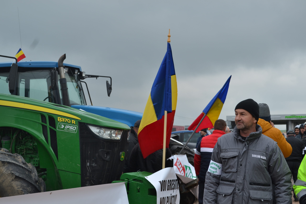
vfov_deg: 20.2
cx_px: 153
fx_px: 574
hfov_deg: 29.9
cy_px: 102
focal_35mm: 68
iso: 100
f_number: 7.1
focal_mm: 45
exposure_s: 1/200
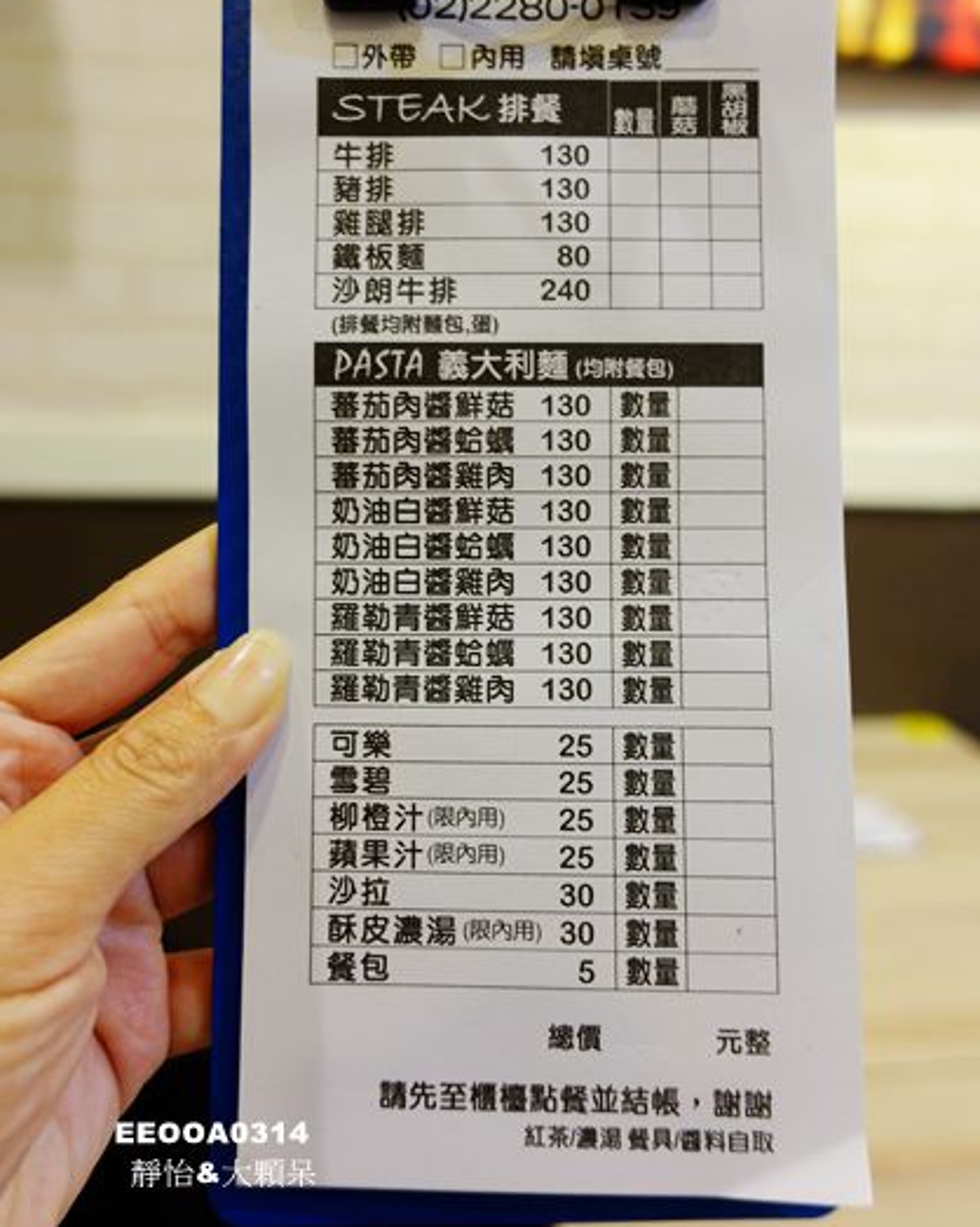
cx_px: 501
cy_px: 509
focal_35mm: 28
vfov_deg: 61.8
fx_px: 1016
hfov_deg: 51.5
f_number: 1.8
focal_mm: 8.8
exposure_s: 1/30
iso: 200
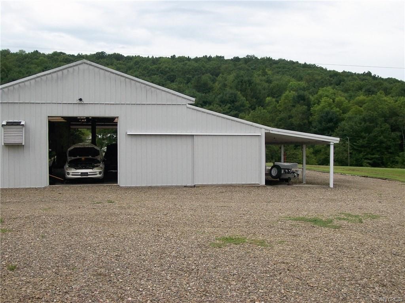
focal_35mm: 45
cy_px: 152
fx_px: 526
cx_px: 202
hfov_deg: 42.1
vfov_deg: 32.1
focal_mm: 7.6
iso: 80
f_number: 3
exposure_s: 1/403
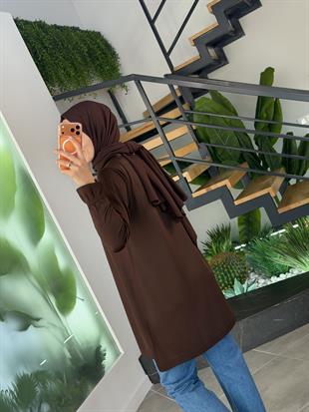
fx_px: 571
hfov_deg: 30.3
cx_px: 154
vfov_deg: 39.6
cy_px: 206
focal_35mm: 48
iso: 50
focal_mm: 6.76
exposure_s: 1/177
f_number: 1.78
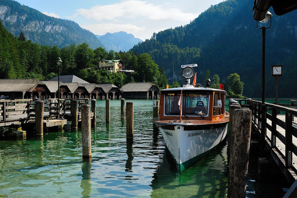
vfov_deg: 35.0
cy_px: 99
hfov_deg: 50.7
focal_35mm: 38
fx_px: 313
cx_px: 148
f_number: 9
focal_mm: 38
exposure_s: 1/3200
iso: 1600
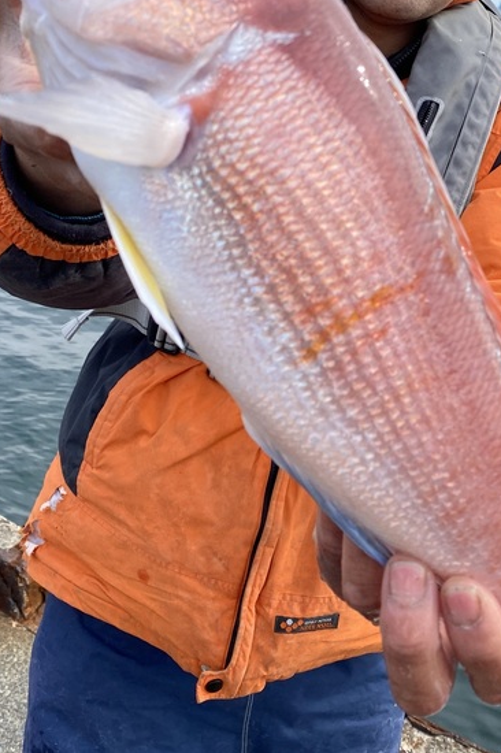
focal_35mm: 42
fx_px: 878
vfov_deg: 45.7
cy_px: 248
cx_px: 344
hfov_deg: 31.5
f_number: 1.8
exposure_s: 1/1678
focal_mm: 4.25
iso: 32
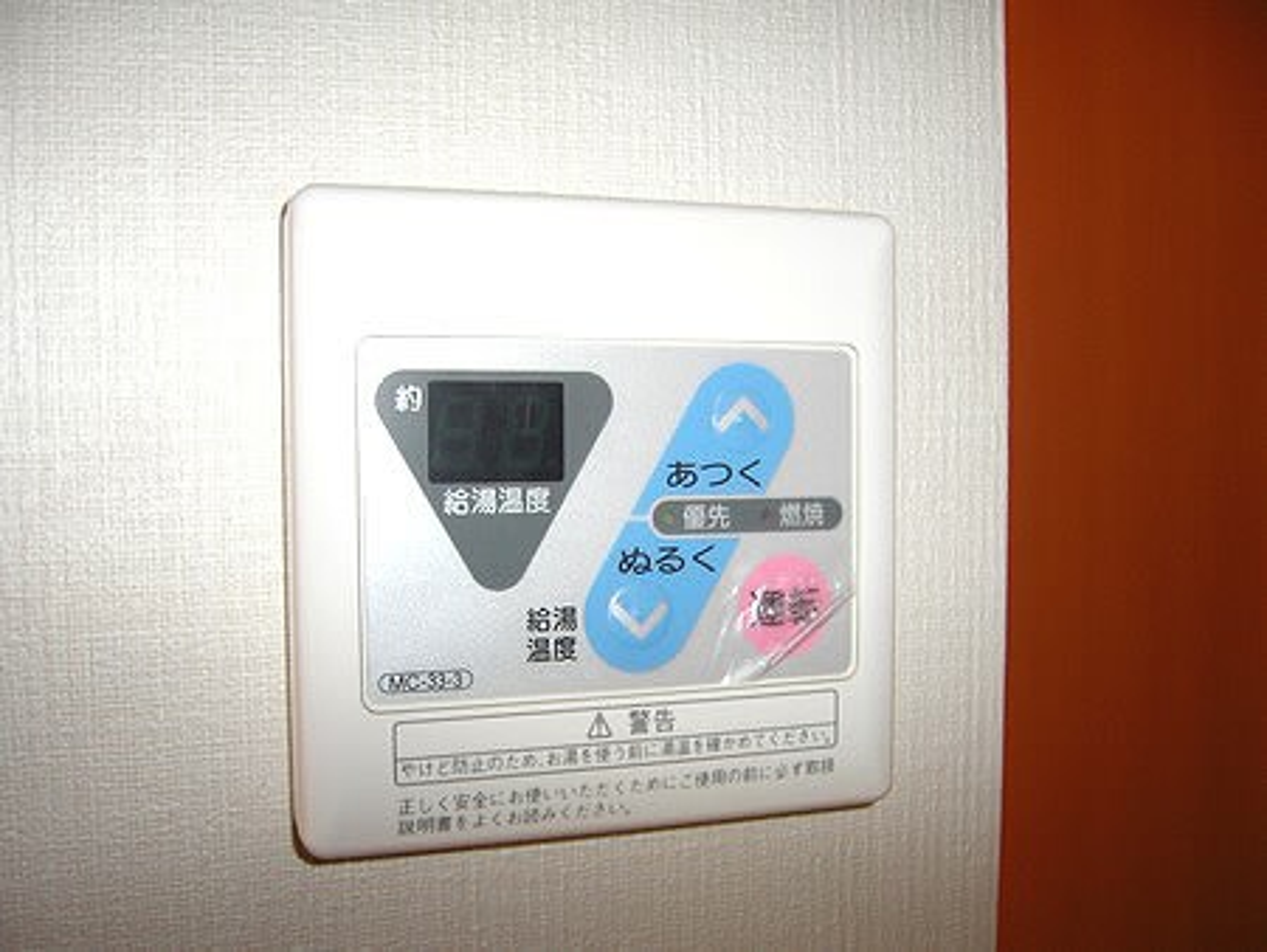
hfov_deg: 51.3
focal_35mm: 36
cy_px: 476
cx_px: 634
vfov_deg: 39.7
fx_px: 1318
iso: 100
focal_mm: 60
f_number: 2.8
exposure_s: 1/60
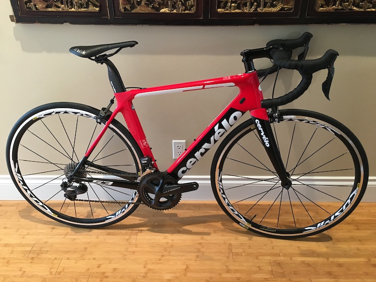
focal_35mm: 29
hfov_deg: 61.7
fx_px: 315
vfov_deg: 48.2
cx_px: 188
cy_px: 141
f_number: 2.2
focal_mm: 4.15
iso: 125
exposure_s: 1/30
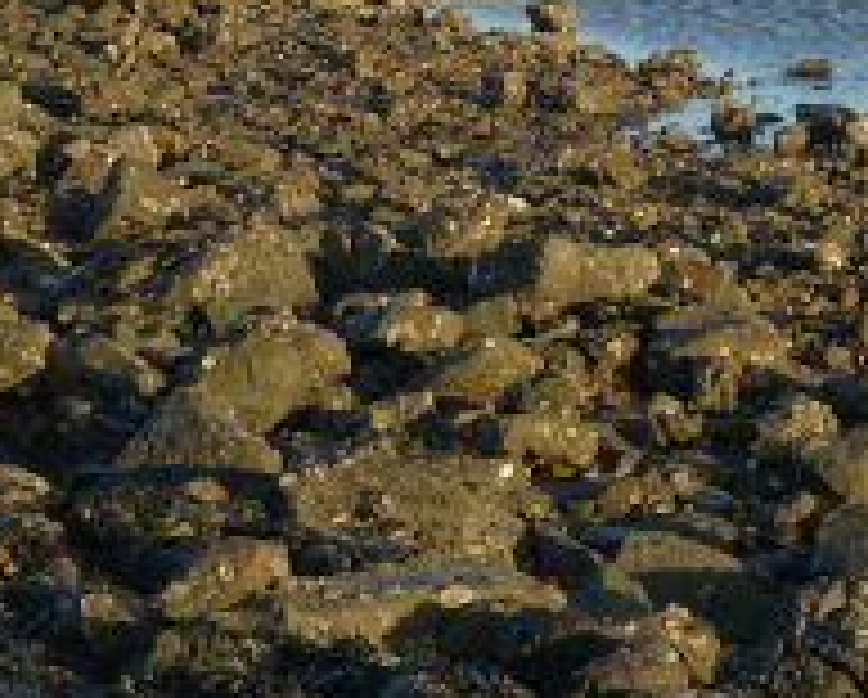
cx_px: 1066
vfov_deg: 9.0
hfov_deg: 11.1
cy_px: -20
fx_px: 4374
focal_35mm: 170
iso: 125
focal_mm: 25.7
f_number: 5.6
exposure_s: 1/250
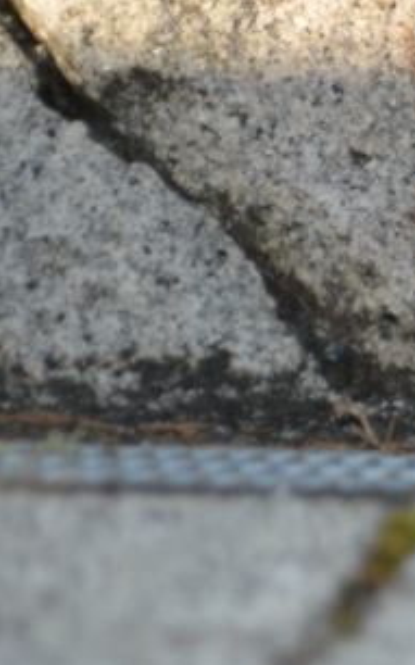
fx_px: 5084
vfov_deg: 7.5
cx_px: 795
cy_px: 352
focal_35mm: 281
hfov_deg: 4.6
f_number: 8
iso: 100
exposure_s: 1/200
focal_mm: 55
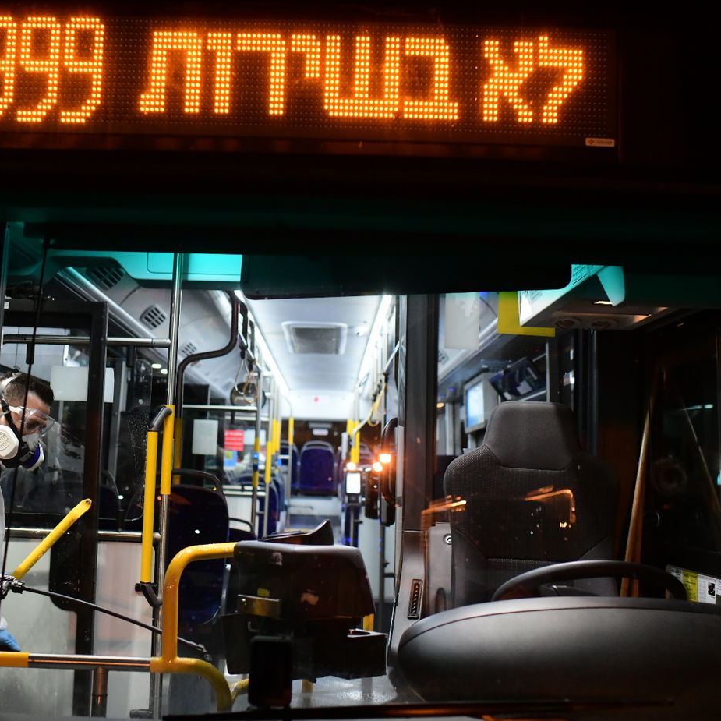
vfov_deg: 37.6
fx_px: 1060
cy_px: 358
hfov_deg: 37.5
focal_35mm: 45
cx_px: 318
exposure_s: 1/250
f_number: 2.8
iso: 6400
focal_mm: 35
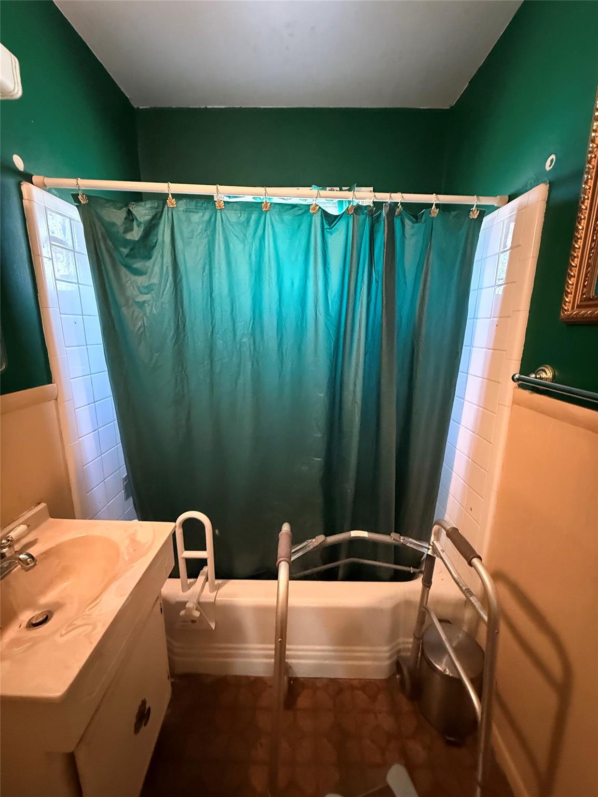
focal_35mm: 14
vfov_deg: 102.1
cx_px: 299
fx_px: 322
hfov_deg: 85.7
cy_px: 398
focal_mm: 2.22
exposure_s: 1/30
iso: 1250
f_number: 2.2
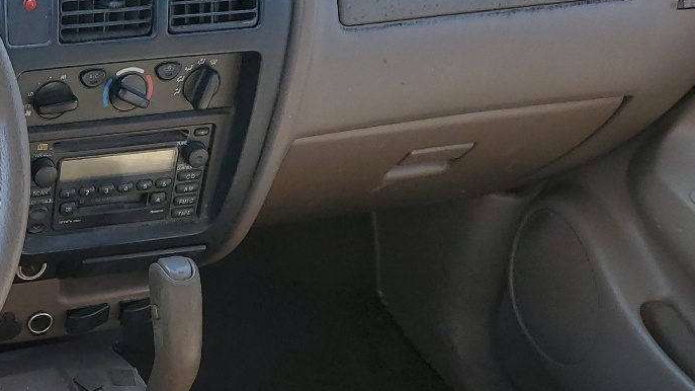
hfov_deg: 29.7
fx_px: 1216
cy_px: 392
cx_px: -2
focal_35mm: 66
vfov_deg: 17.8
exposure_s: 1/303
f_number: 1.5
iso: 50
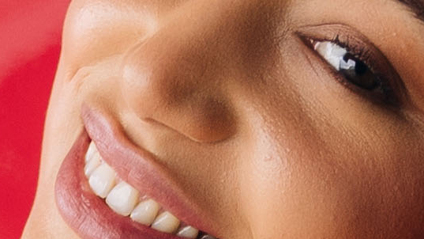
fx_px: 3159
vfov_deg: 3.9
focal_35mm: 281
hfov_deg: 7.7
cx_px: 103
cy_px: 1114
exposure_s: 1/250
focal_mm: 24
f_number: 2.8
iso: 100
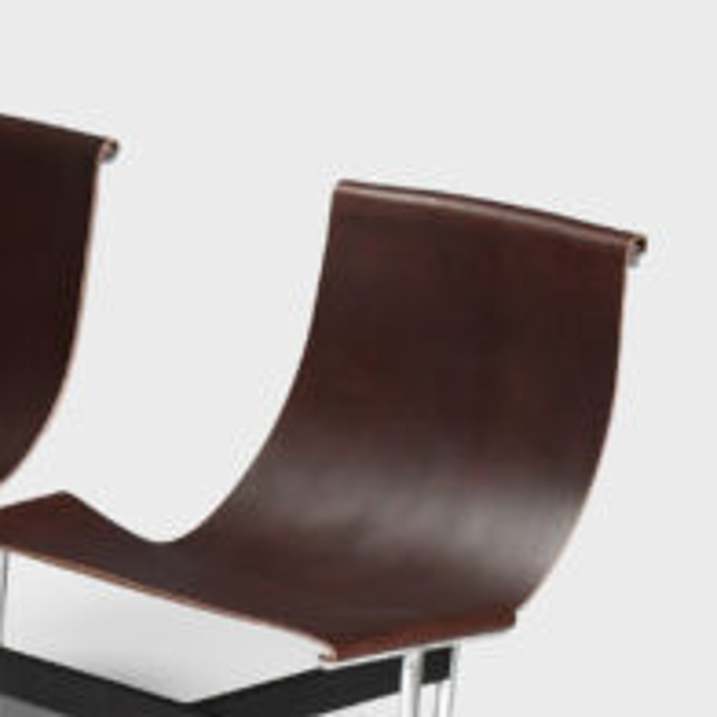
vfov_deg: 11.6
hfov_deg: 10.5
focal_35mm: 150
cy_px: 457
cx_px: -823
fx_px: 3515
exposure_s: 1/250
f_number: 10
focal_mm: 24
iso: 800
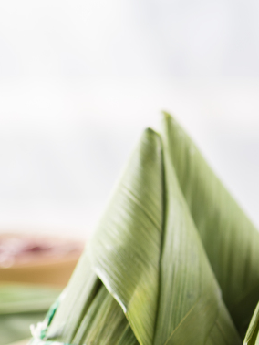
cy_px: 283
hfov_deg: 5.4
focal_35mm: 273
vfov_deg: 7.2
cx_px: 331
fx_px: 2725
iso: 50
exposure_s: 1/125
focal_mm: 105
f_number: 5.6
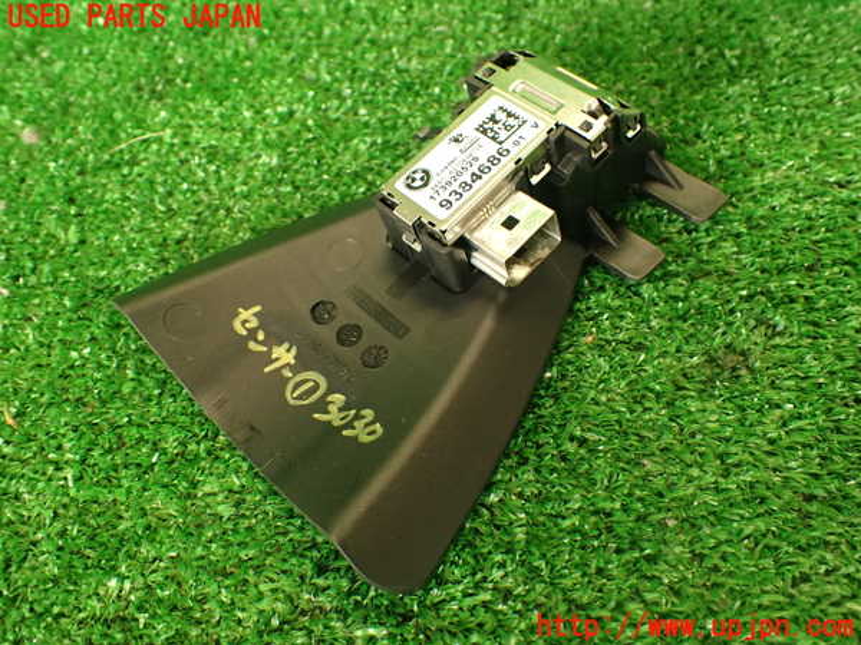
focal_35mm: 32
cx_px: 430
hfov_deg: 56.8
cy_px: 322
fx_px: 796
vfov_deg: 44.2
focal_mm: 5.79
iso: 200
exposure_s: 1/30
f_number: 2.4
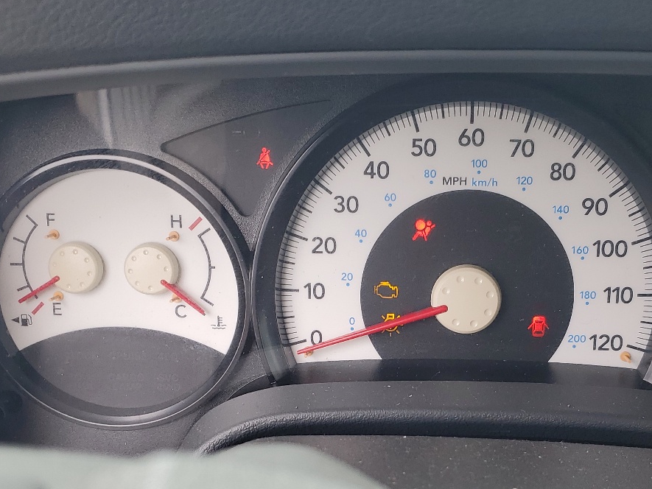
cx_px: 395
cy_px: 366
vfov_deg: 30.4
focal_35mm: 47
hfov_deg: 40.2
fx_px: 885
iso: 50
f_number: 1.5
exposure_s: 1/123
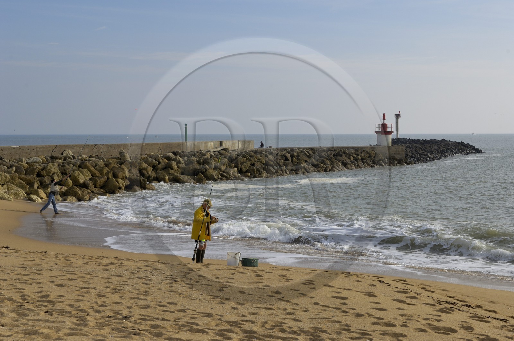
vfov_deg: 20.1
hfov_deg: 29.9
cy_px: 170
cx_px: 257
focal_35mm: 68
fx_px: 962
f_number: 11
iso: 100
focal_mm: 45
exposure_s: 1/160
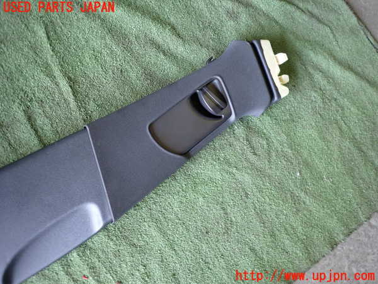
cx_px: 189
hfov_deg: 69.4
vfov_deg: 54.9
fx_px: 273
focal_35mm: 25
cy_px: 142
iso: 200
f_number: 2
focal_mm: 4.5
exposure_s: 1/30
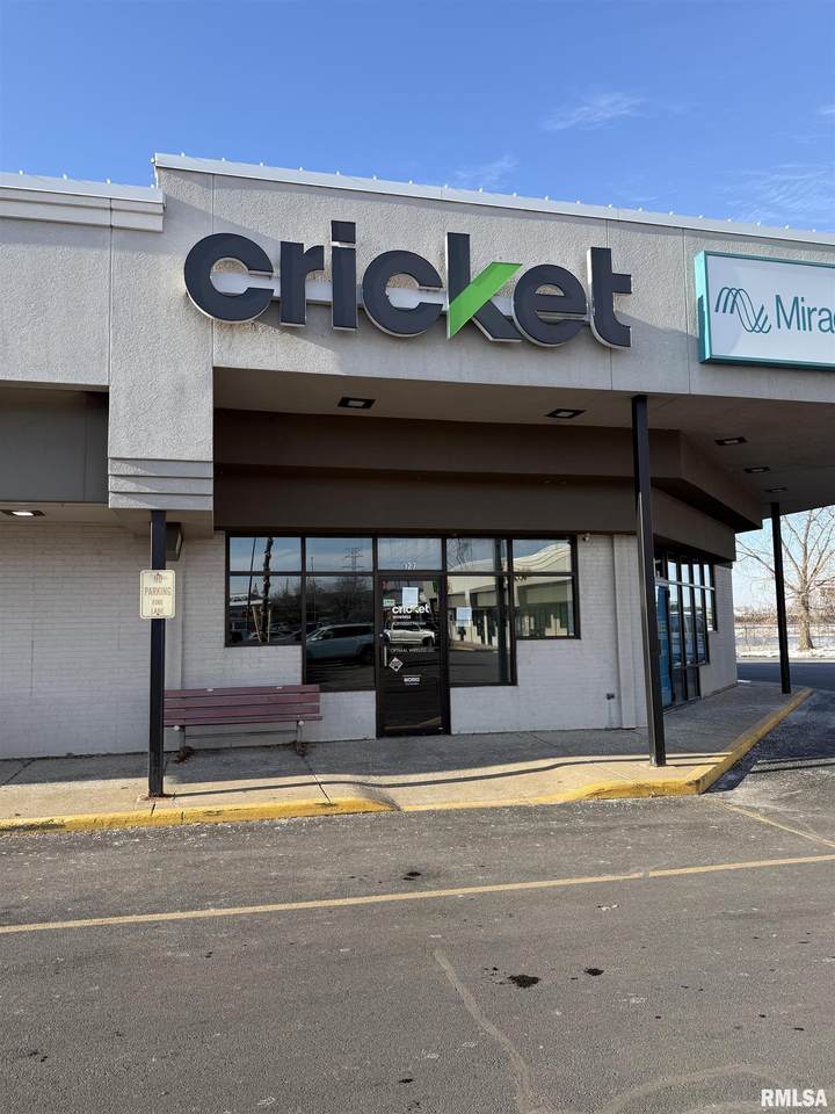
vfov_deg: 71.6
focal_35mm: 24
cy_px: 557
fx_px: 772
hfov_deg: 56.8
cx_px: 418
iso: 80
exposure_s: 1/2000
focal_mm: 6.76
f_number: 1.78
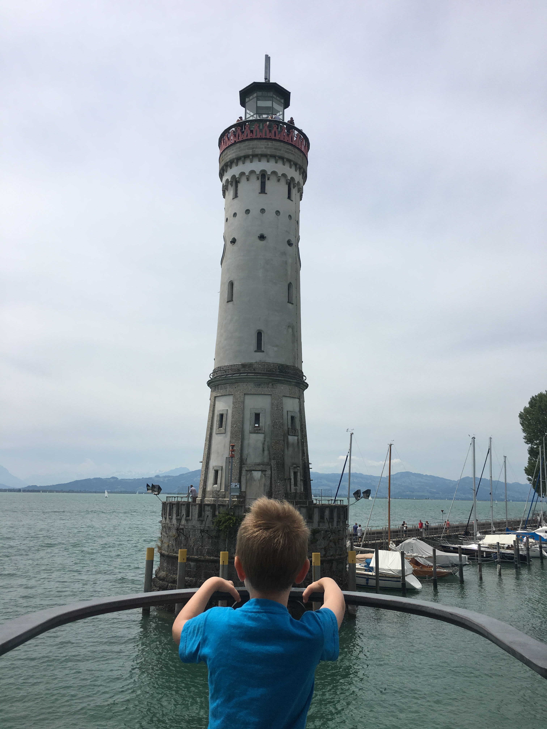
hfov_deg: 48.2
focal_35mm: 29
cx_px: 274
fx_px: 611
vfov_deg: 61.7
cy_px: 364
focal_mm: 4.15
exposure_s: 1/3344
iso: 25
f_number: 2.2
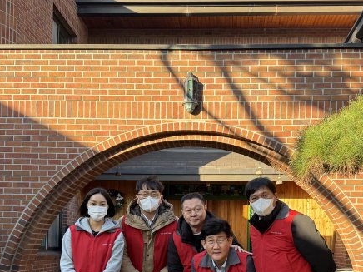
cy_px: 231
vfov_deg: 31.7
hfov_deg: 42.9
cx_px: 201
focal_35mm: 44
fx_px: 461
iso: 100
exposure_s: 1/535
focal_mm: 6.76
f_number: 1.78
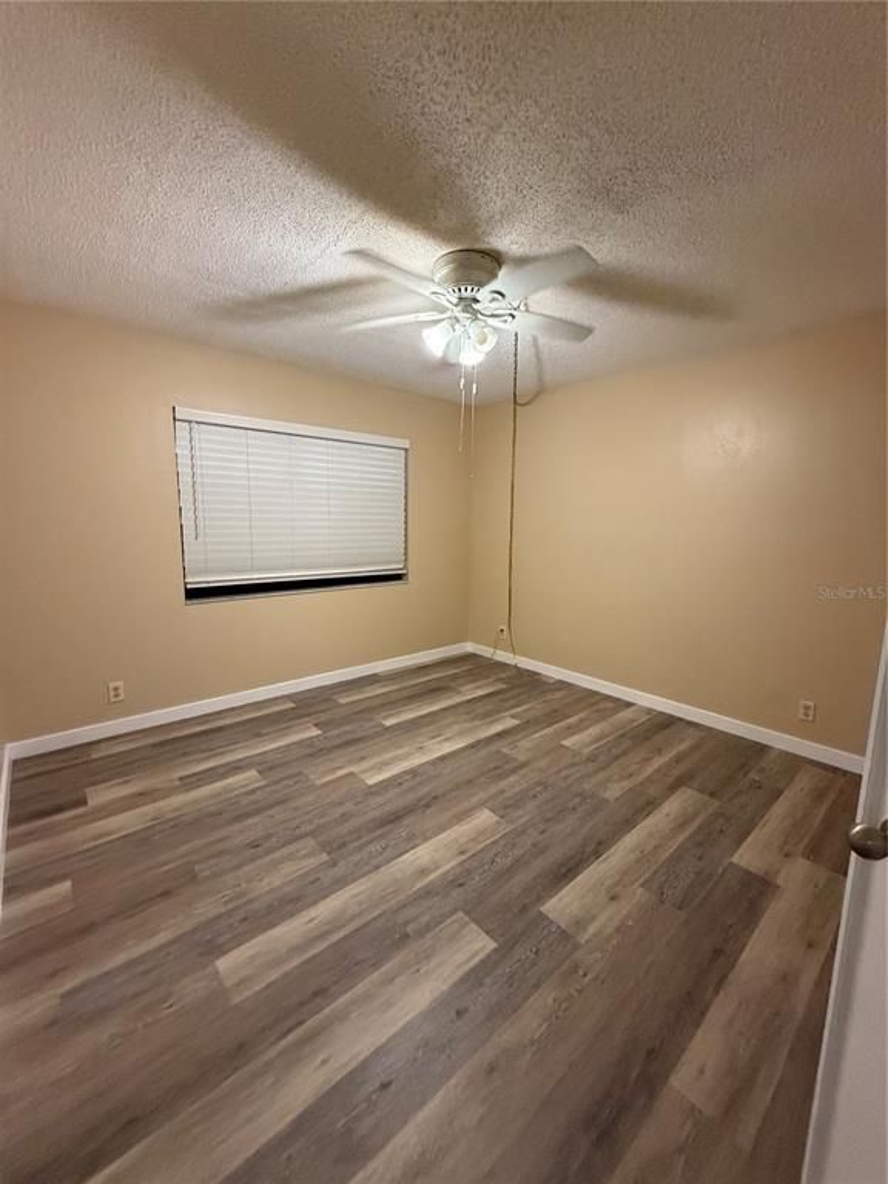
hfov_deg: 85.7
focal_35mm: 14
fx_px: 479
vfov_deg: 102.1
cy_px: 592
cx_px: 444
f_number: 2.2
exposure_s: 1/120
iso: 640
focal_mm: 2.22
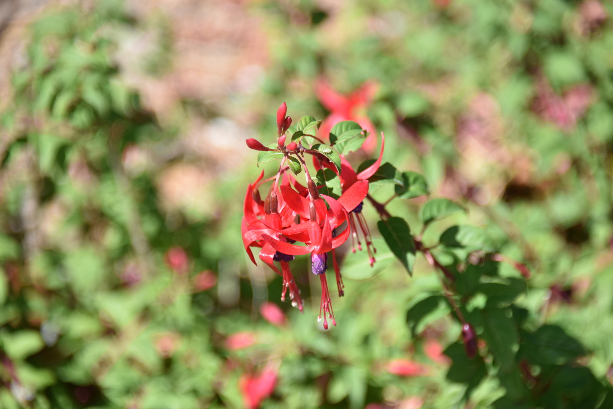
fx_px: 5313
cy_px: 212
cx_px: 315
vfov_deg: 4.4
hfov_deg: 6.6
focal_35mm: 312
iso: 250
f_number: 5.6
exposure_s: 1/640
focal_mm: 300
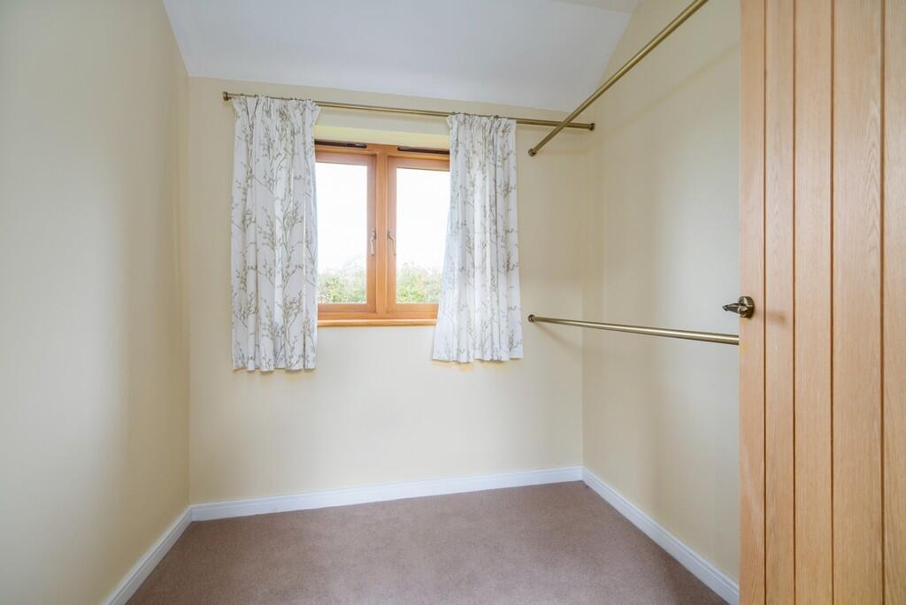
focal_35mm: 16
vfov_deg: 73.8
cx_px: 453
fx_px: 403
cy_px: 302
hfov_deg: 96.7
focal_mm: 10.4
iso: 160
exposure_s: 1/6
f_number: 7.1
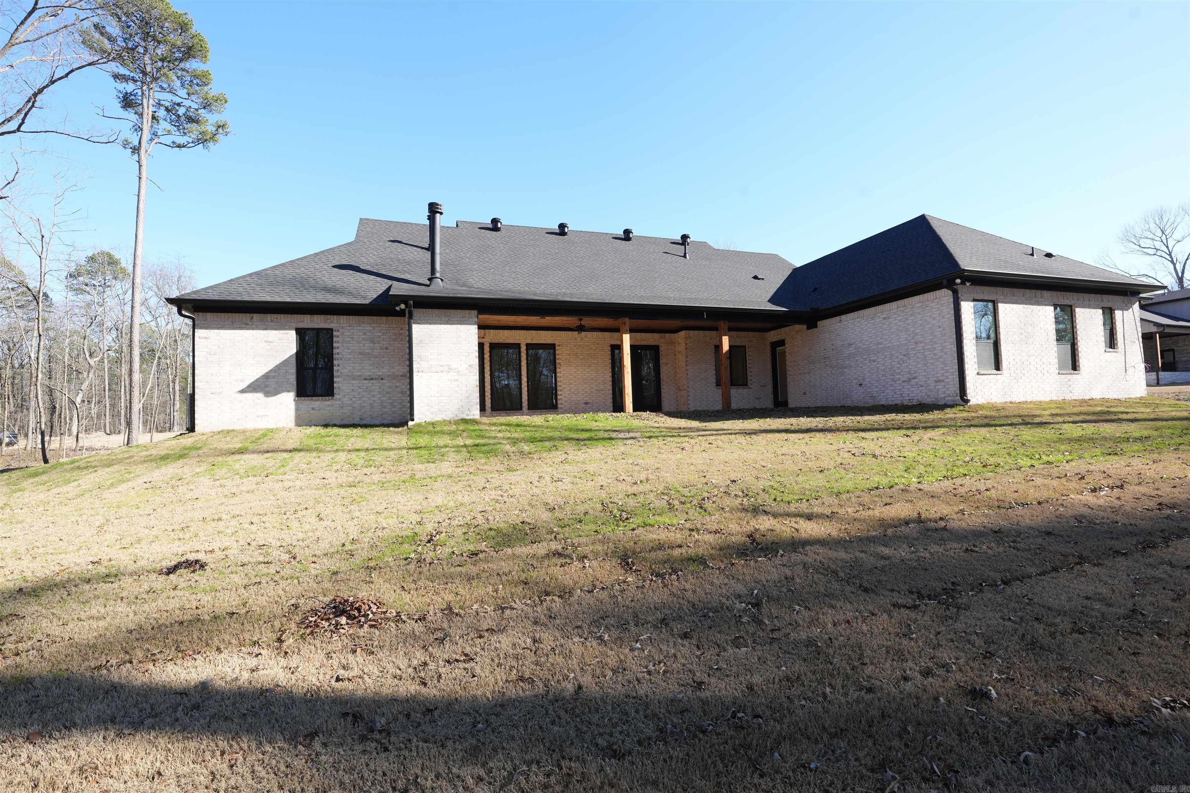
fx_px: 529
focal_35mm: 16
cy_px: 396
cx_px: 595
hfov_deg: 96.7
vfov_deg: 73.7
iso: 125
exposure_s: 1/80
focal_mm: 16
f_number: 9
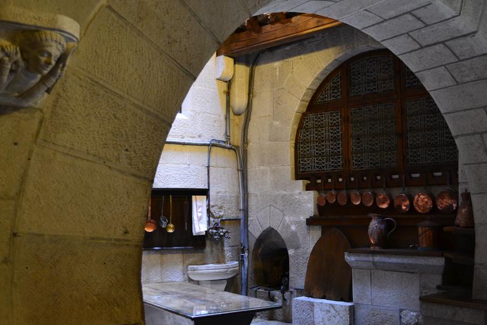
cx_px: 275
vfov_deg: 31.2
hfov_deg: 45.3
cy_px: 170
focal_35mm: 43
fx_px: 582
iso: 800
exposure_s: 1/6
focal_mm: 24
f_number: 4
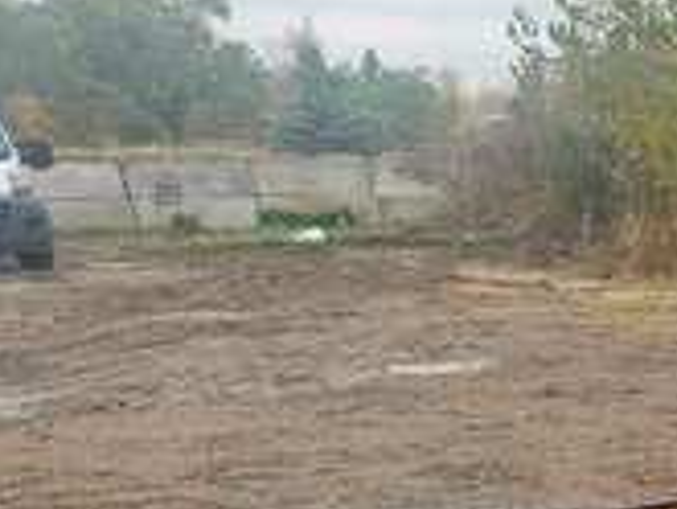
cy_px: 856
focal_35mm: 88
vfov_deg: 15.0
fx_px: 1722
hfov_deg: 17.8
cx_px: 1217
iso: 25
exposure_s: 1/241
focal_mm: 5.4
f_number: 1.8
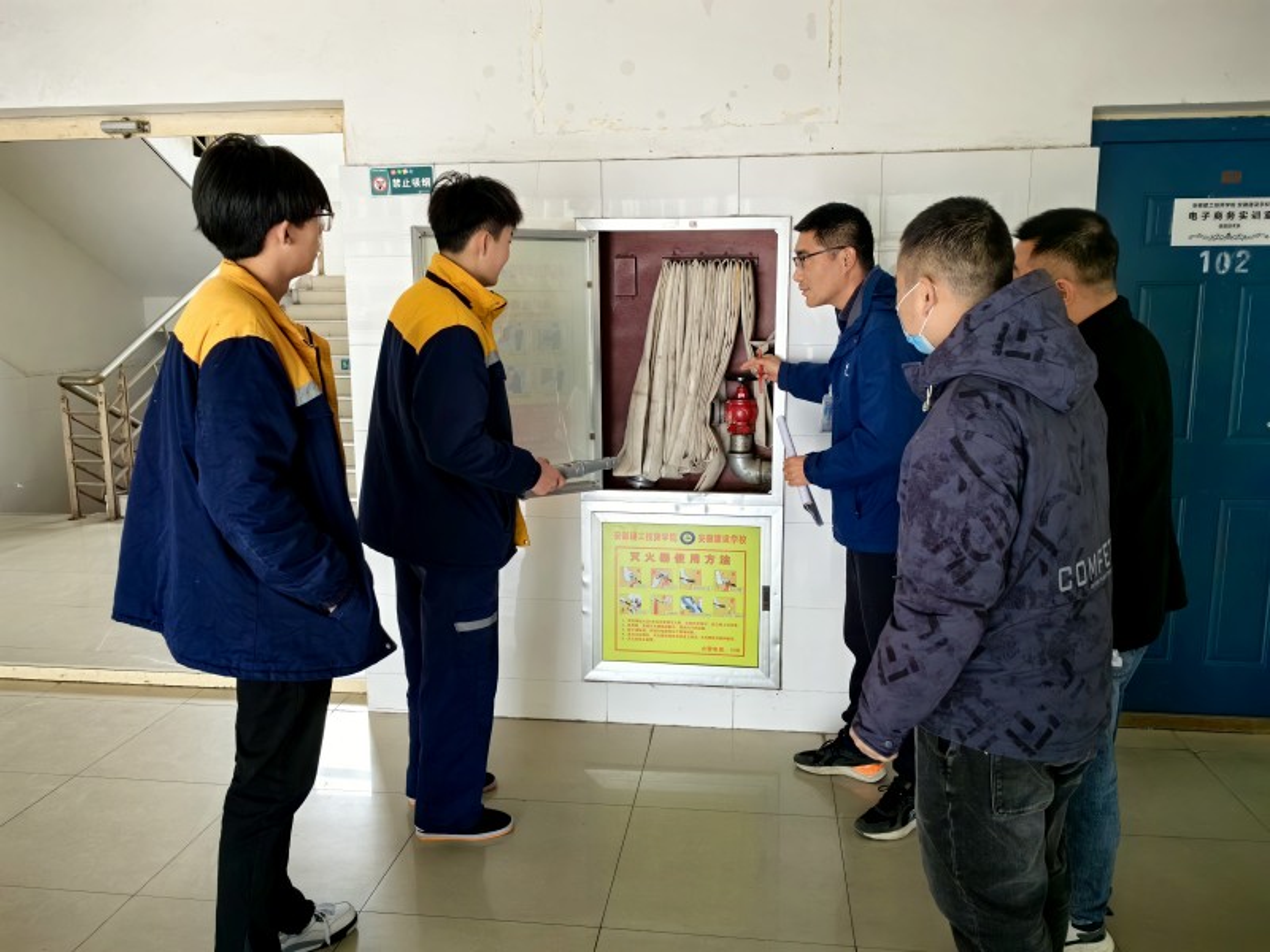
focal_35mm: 27
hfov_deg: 65.3
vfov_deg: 51.4
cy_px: 476
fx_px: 991
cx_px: 635
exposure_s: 1/100
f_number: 2
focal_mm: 5.75
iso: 250
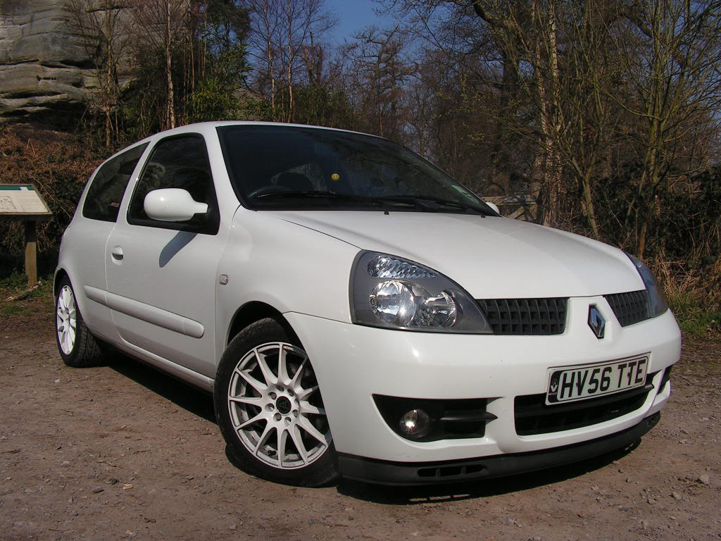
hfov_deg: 51.4
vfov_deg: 39.7
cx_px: 360
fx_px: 750
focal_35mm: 36
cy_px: 270
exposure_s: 1/1250
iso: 64
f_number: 4.8
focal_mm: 6
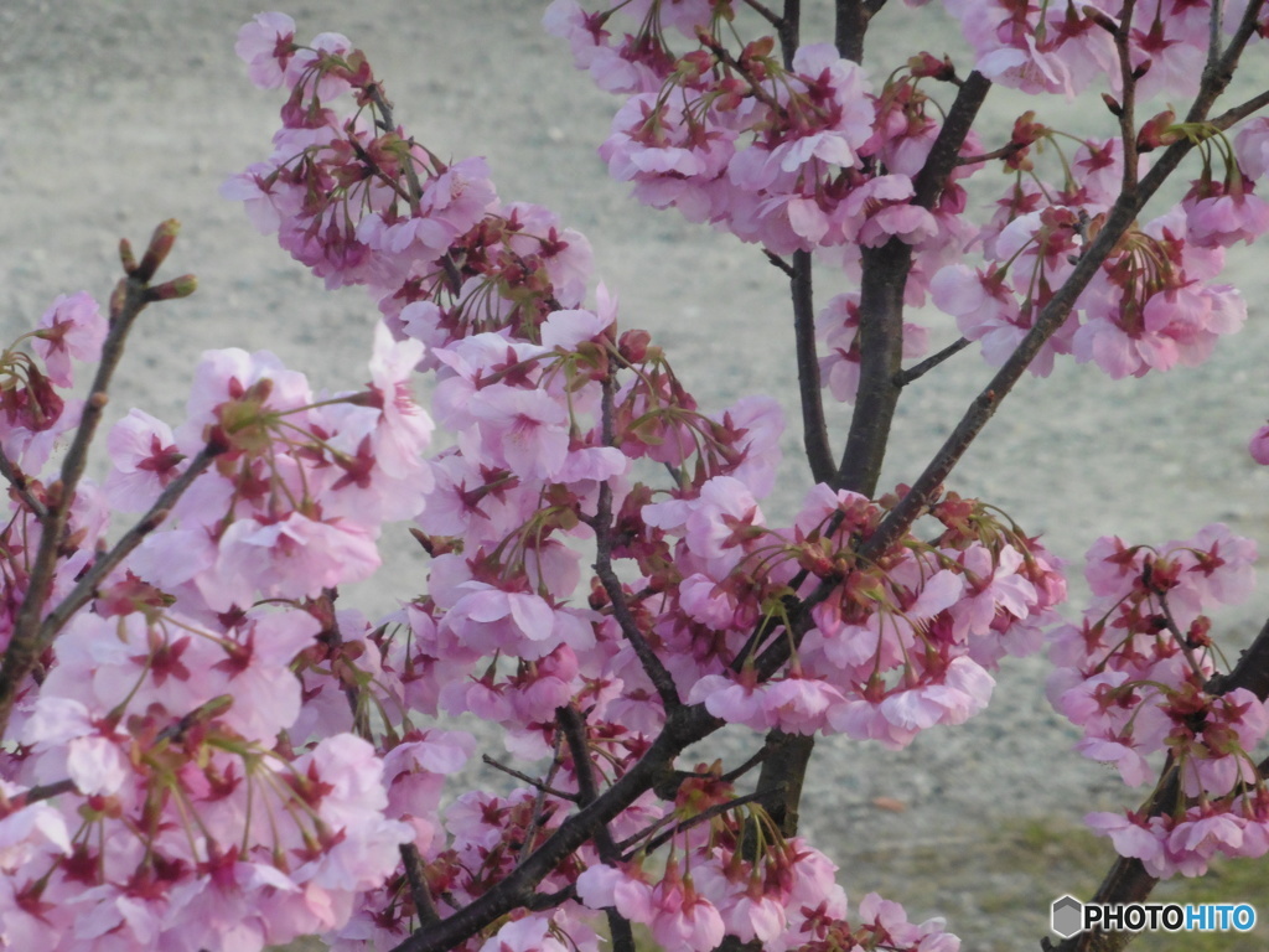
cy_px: 476
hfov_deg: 8.6
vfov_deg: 6.4
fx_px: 8468
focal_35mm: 231
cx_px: 634
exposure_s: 1/250
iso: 400
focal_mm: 41.3
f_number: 5.6
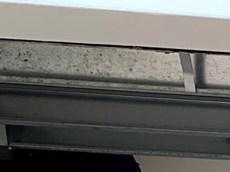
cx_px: 542
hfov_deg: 11.7
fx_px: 923
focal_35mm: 139
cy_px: 377
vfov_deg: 9.7
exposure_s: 1/122
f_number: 1.8
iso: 32
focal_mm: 4.25
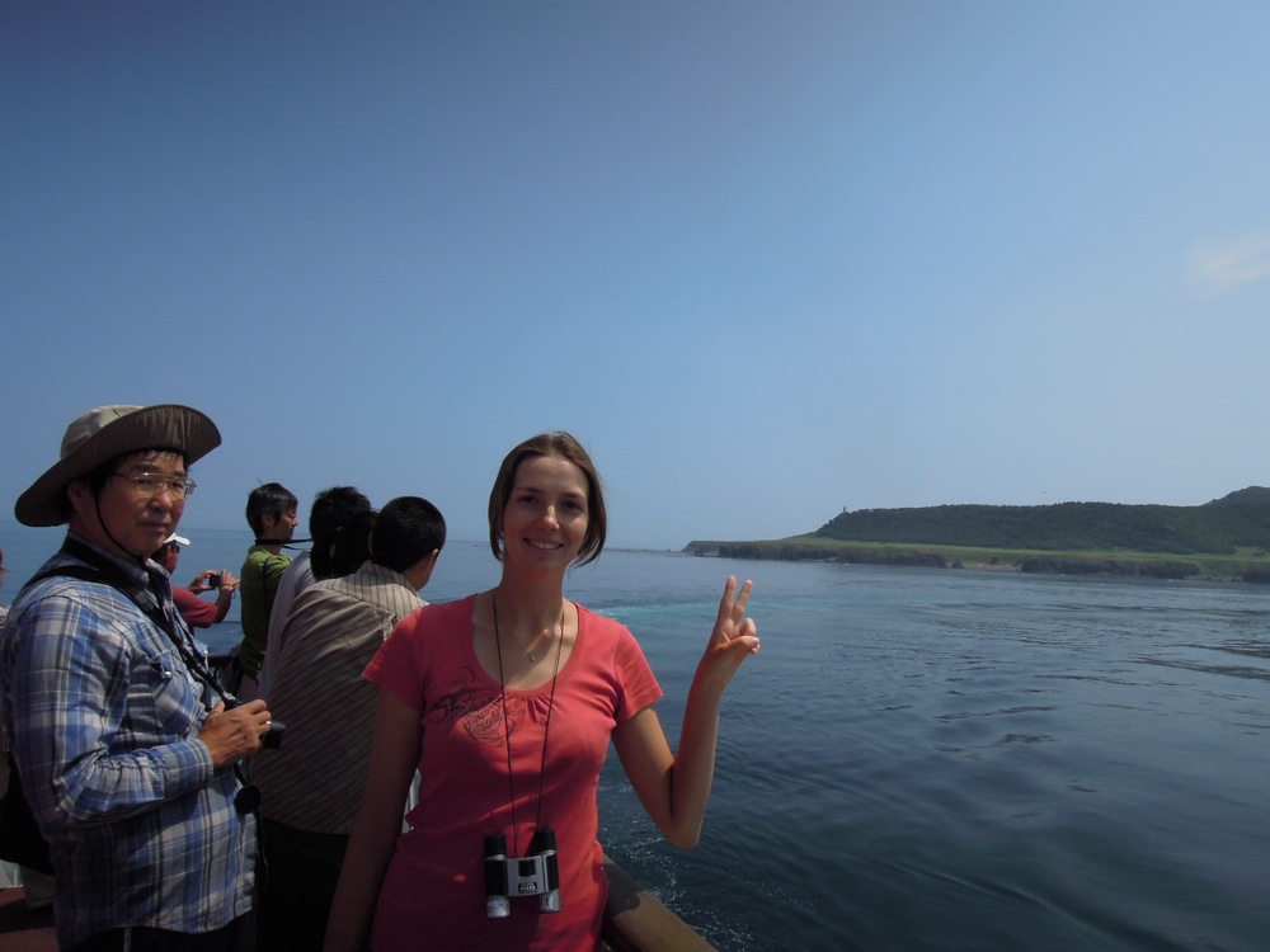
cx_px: 635
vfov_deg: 56.8
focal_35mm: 24
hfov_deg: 71.6
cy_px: 476
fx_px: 881
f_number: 5.6
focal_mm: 4.3
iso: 160
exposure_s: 1/1600
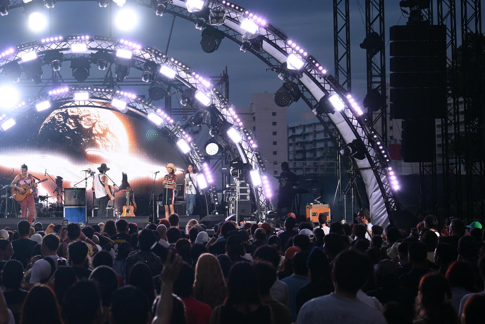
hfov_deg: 22.0
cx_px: 81
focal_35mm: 91
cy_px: 115
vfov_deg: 15.0
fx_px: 1226
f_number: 3.5
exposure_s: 1/200
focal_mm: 53
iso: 400
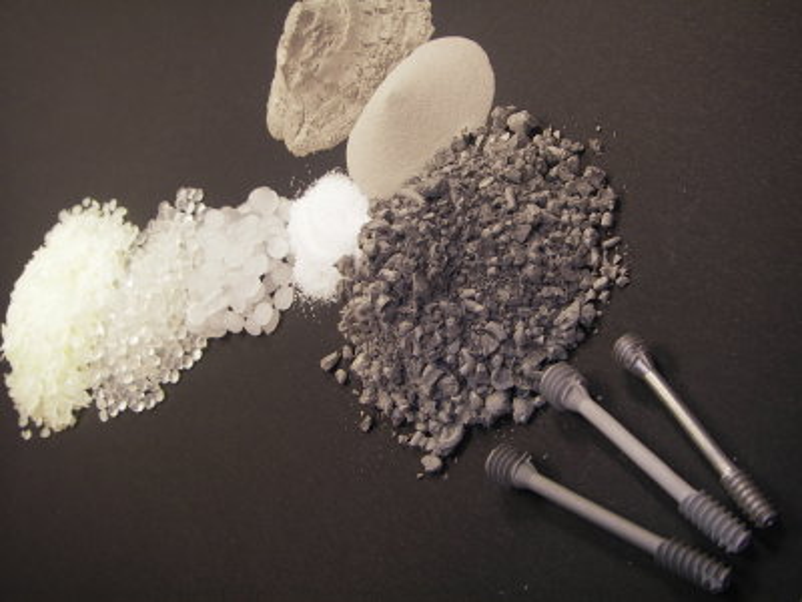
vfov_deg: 37.7
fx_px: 880
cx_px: 401
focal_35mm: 38
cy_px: 301
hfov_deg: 49.0
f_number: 3.3
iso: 50
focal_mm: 6.3
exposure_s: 1/40
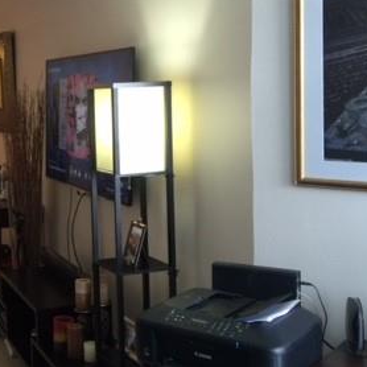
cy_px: 139
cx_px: 3
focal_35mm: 59
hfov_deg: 27.5
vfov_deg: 29.0
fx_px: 708
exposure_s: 1/15
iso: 50
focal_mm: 4.15
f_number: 2.2
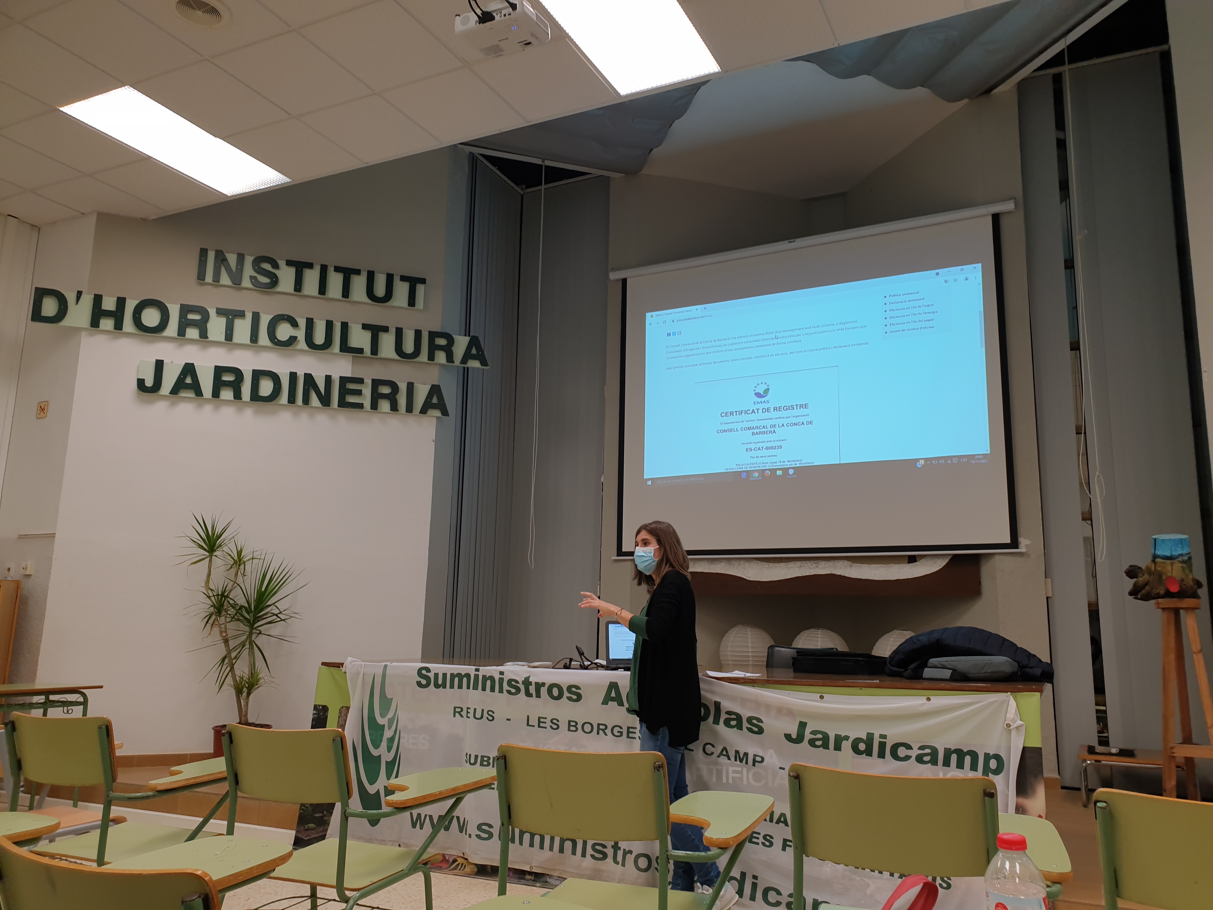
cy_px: 455
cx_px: 606
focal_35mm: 26
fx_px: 911
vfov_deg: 53.1
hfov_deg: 67.3
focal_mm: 4.3
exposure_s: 1/50
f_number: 2.4
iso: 64
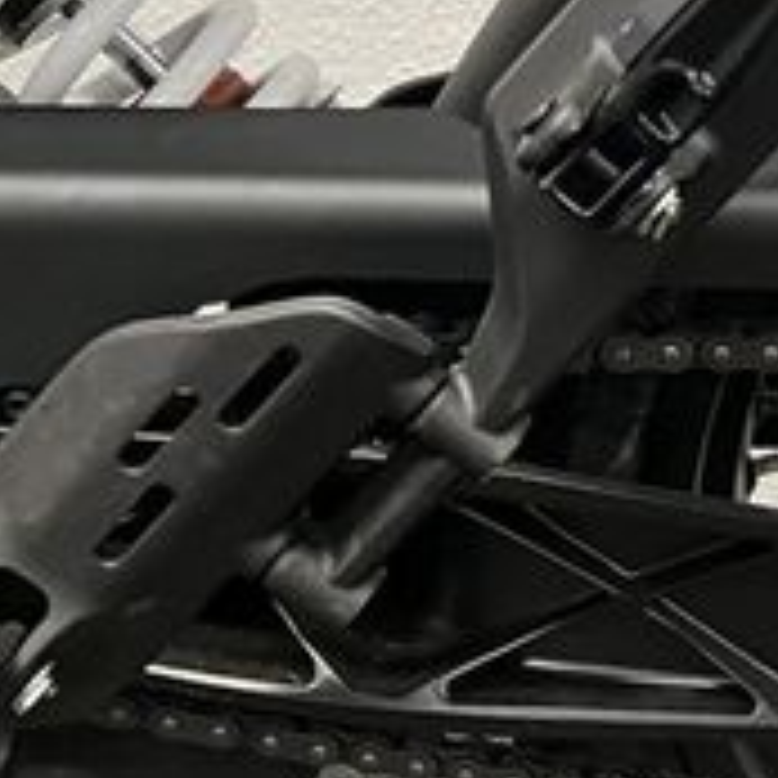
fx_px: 2161
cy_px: 445
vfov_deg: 20.4
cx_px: 1358
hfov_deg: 17.1
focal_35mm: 85
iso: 200
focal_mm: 5.1
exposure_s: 1/50
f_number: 1.6
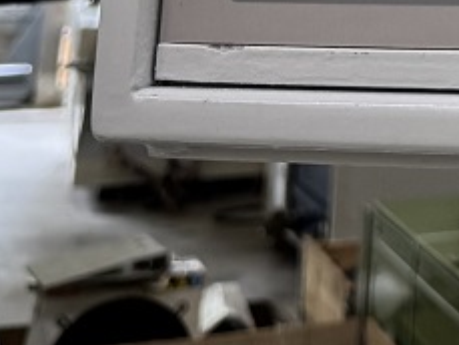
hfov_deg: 12.8
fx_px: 1778
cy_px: -570
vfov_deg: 9.5
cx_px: 922
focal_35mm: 134
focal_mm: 6.76
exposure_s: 1/100
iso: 200
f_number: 1.78
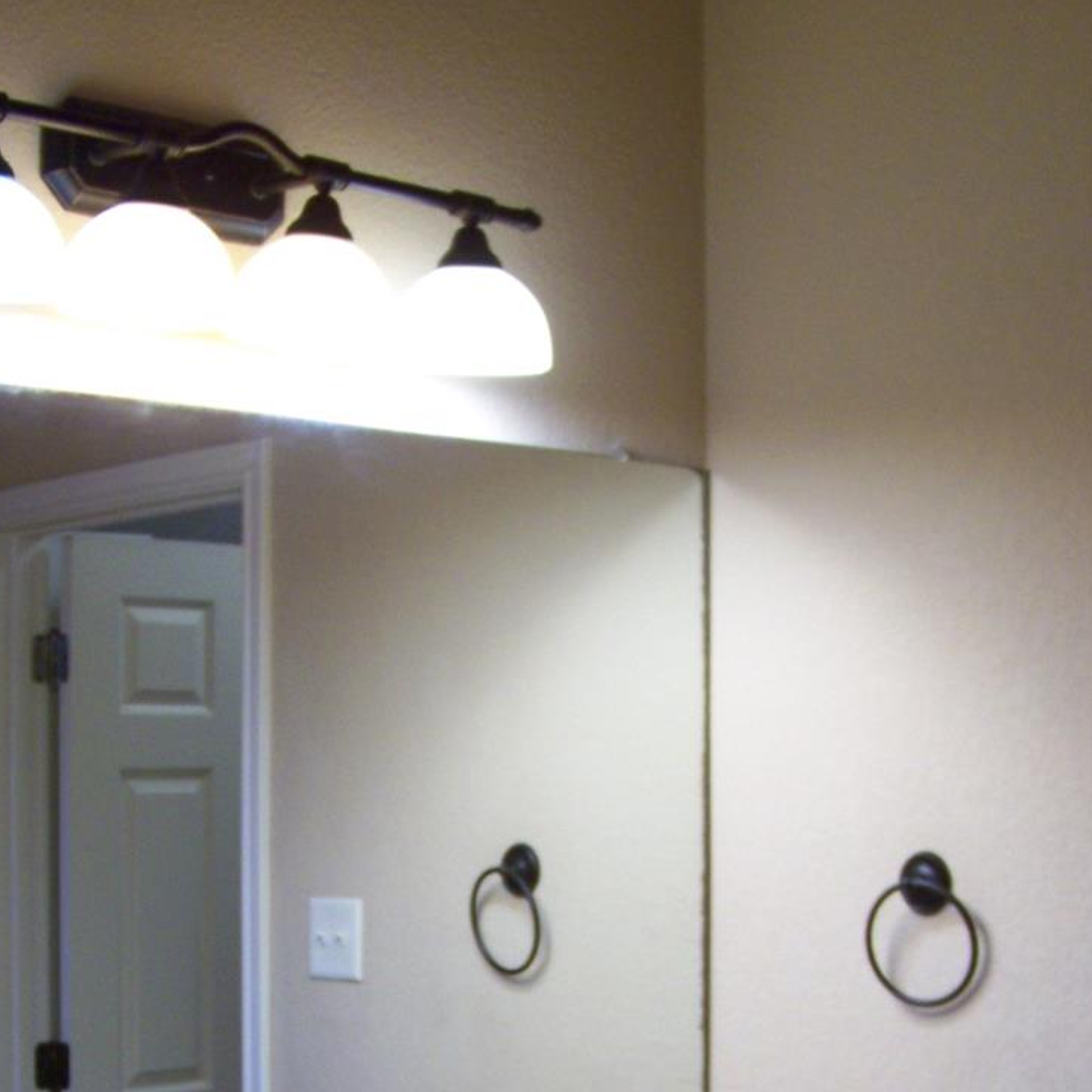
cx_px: 398
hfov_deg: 25.3
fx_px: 2427
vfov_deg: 24.5
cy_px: 1019
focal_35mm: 68
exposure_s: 1/30
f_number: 2.8
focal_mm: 5.85
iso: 125
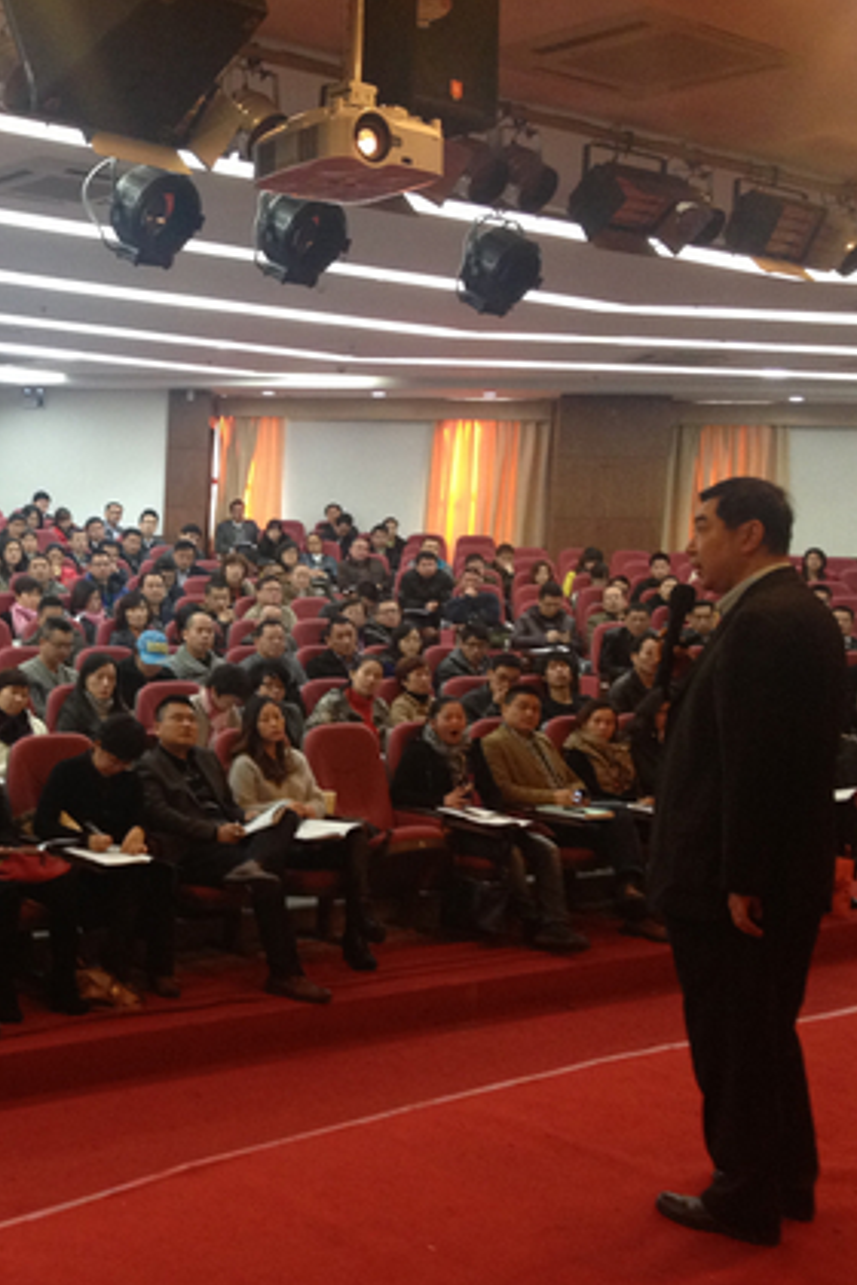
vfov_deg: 38.2
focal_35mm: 52
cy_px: 676
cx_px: 31
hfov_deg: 24.9
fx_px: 1857
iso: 160
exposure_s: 1/20
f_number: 2.4
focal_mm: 4.28
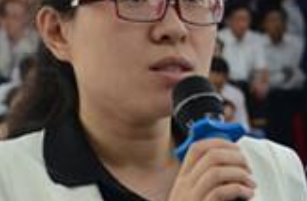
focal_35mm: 288
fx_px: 2444
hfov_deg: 7.2
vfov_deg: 4.7
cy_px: 125
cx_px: 218
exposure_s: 1/80
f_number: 4.8
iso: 1600
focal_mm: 48
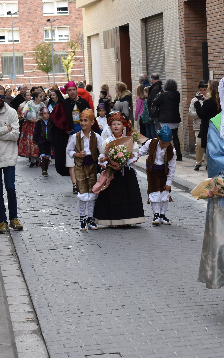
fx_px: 1317
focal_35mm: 135
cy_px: 168
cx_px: 198
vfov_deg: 15.5
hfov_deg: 9.7
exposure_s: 1/160
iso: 400
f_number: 6.3
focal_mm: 55
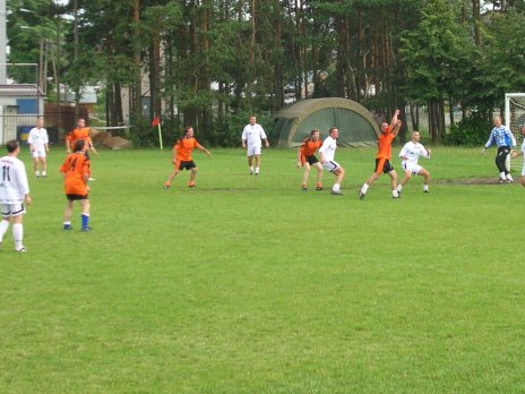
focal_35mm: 112
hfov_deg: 17.5
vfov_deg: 13.1
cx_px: 344
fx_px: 1699
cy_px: 65
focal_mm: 10.9
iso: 50
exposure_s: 1/173
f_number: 3.7
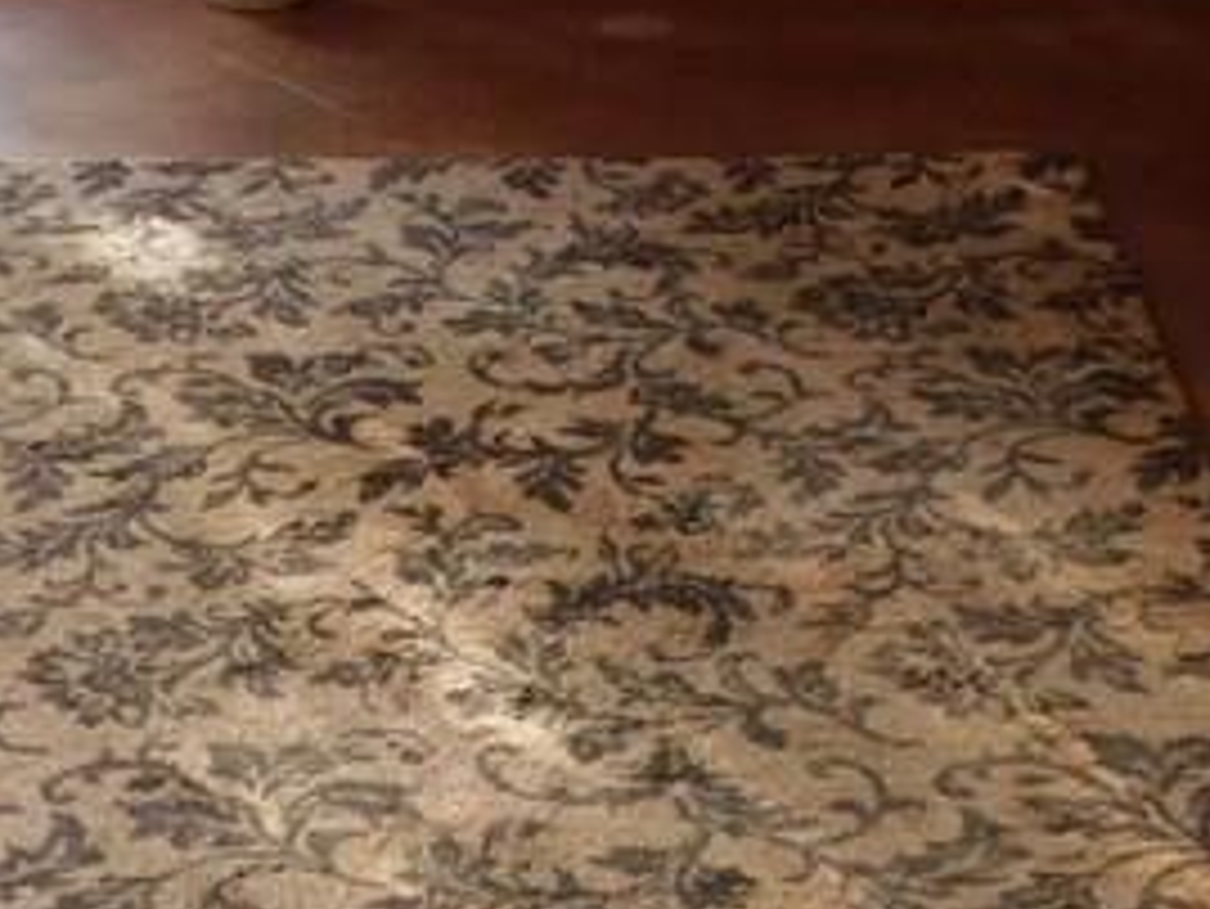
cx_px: 423
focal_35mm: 114
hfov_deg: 17.2
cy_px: -207
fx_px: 3987
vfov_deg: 12.7
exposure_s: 1/30
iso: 200
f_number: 3.2
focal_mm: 5.3
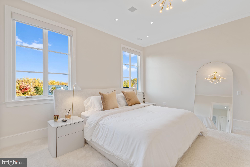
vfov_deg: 73.7
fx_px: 111
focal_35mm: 16
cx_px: 125
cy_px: 84
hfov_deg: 96.7
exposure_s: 1/3
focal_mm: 16
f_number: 8
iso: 500
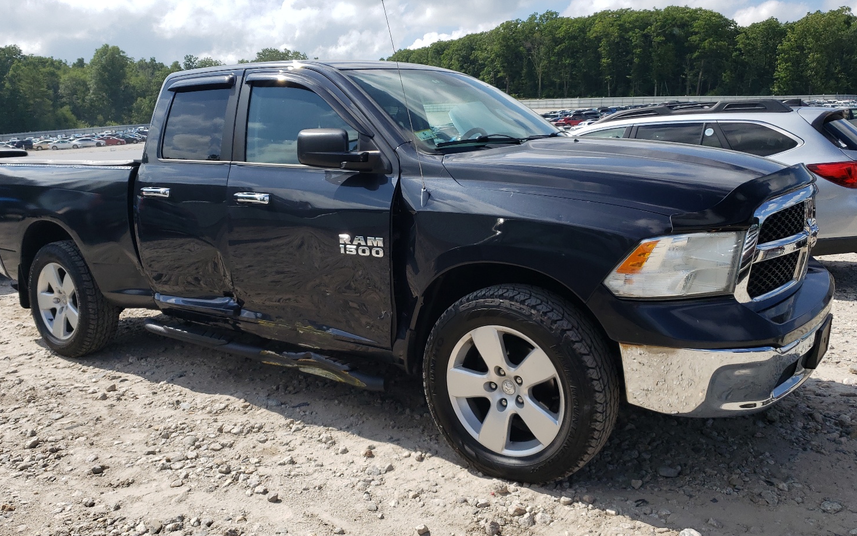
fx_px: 701
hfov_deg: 62.8
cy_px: 236
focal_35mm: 30
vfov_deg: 41.8
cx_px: 399
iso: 50
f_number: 1.5
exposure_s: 1/3333
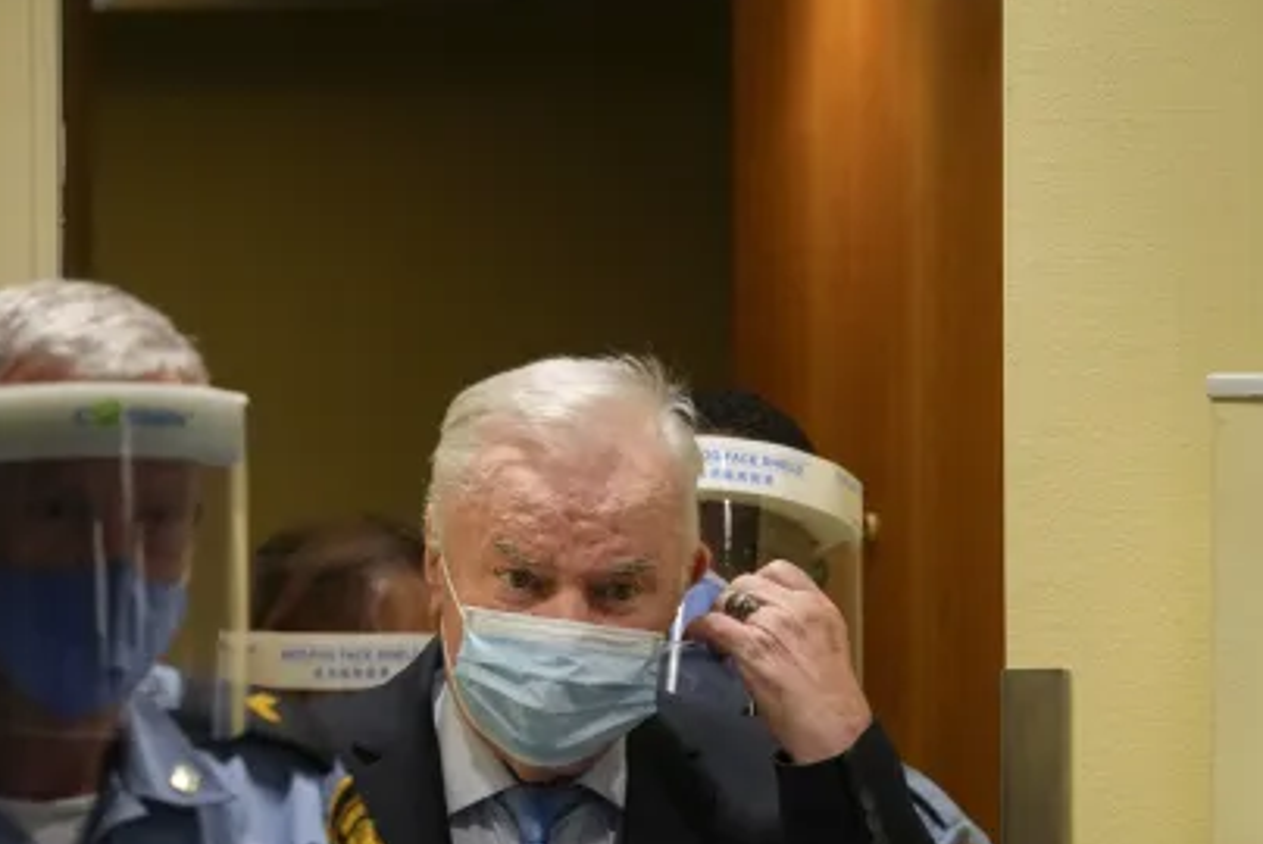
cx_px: 882
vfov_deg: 3.7
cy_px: 721
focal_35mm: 376
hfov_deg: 5.5
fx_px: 13200
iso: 1600
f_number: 4
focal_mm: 200
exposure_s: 1/400
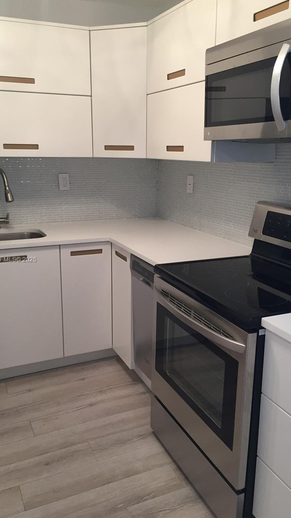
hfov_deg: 36.6
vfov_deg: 61.0
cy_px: 260
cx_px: 152
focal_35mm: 32
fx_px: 439
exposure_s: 1/30
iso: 50
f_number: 2.2
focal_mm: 4.15
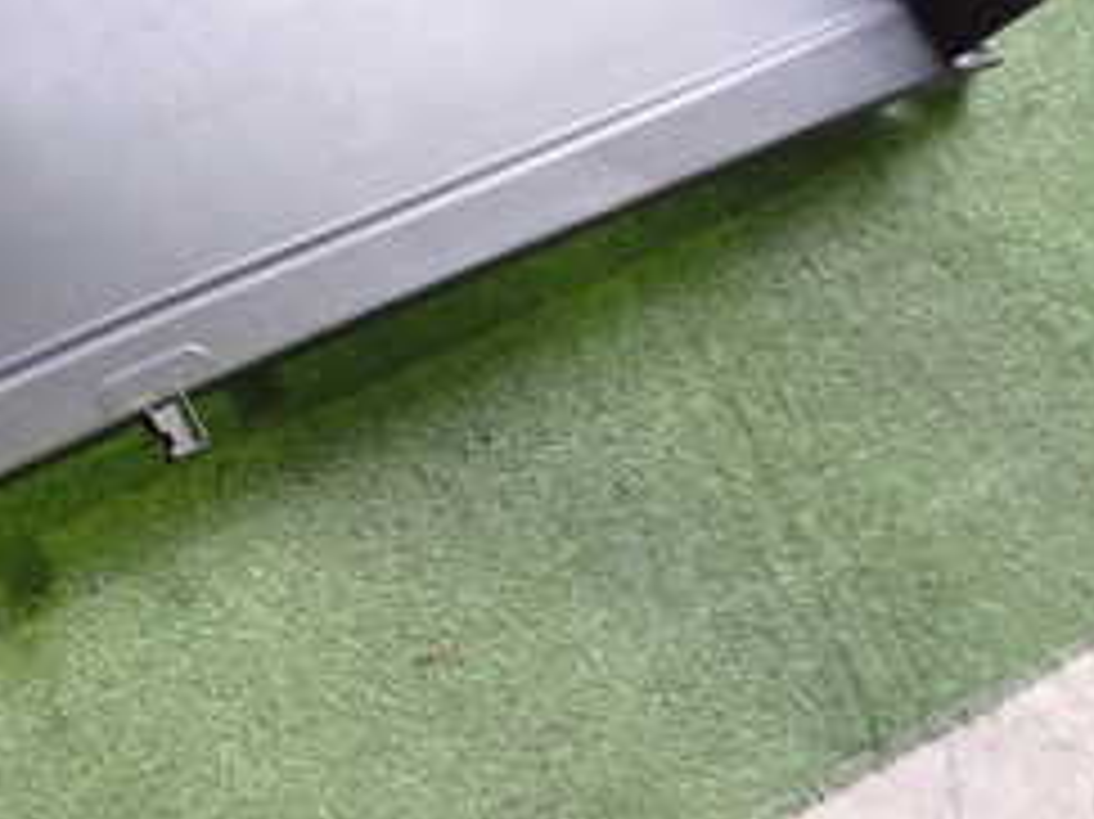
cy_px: 252
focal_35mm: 74
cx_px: -95
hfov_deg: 24.6
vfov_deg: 19.8
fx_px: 2338
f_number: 2.3
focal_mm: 5.4
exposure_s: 1/30
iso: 500
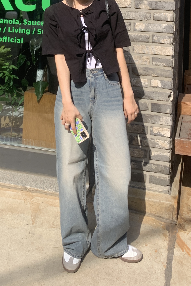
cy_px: 141
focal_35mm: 28
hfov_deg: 46.3
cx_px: 84
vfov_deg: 65.5
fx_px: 223
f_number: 1.8
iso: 25
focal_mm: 4.25
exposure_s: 1/1190
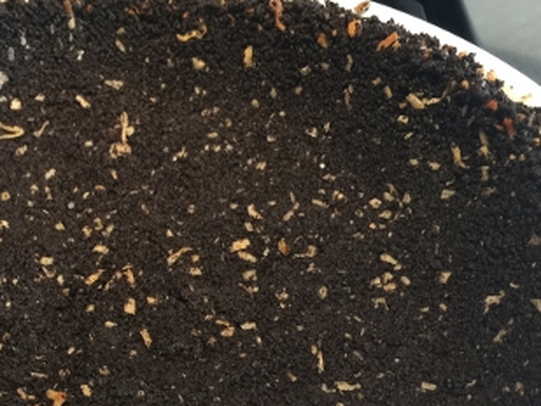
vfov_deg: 23.7
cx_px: 114
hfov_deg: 31.4
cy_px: 371
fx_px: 938
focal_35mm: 60
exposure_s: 1/15
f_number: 2.2
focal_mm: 4.15
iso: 40
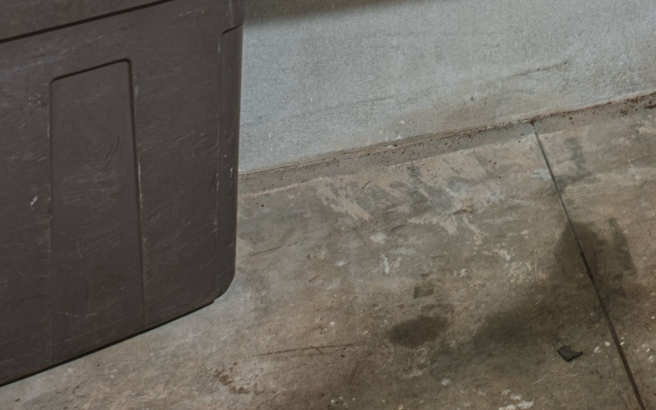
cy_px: -555
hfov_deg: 24.1
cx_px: 840
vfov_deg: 13.2
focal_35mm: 75
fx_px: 1349
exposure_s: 1/2.5
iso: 50
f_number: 4
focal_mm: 15.3
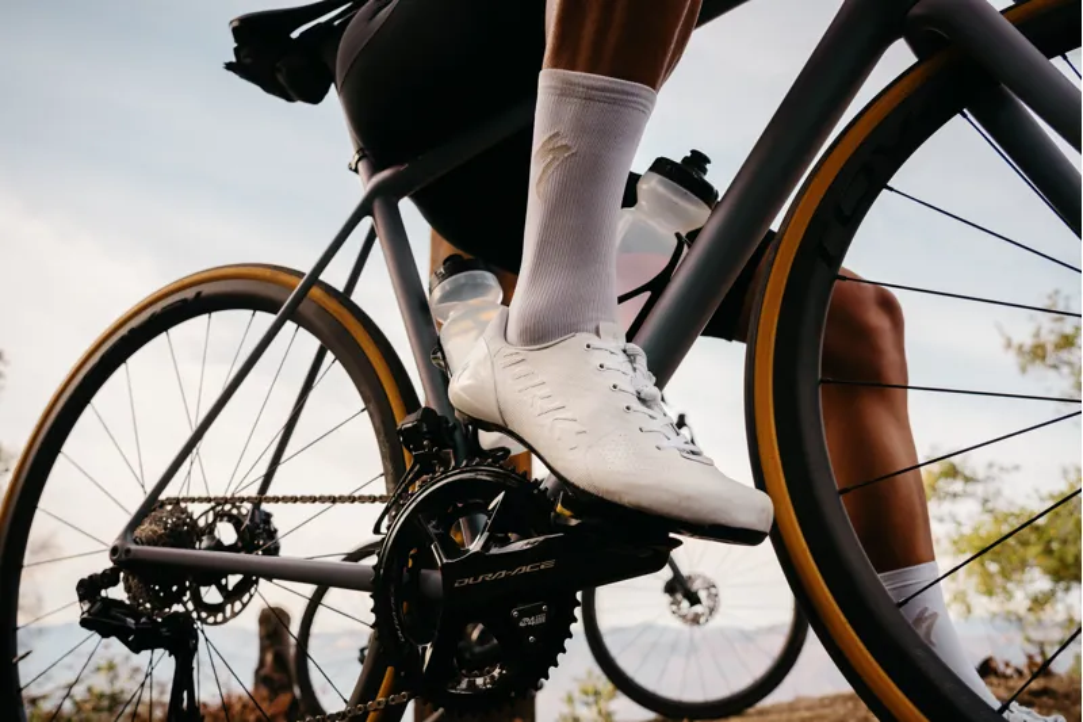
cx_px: 542
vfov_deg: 42.3
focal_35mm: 31
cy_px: 361
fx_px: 932
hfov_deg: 60.3
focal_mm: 31
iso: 200
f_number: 5.6
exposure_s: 1/400
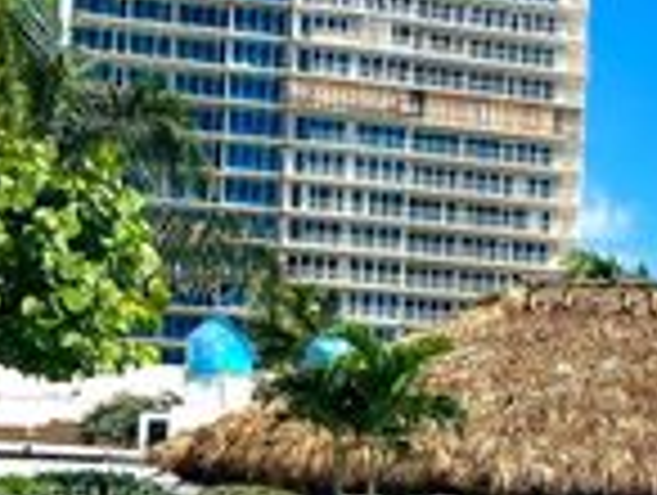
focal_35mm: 89
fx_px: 1692
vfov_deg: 16.3
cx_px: 954
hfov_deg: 19.5
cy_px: 502
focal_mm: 5.7
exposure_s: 1/6993
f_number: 1.5
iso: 50
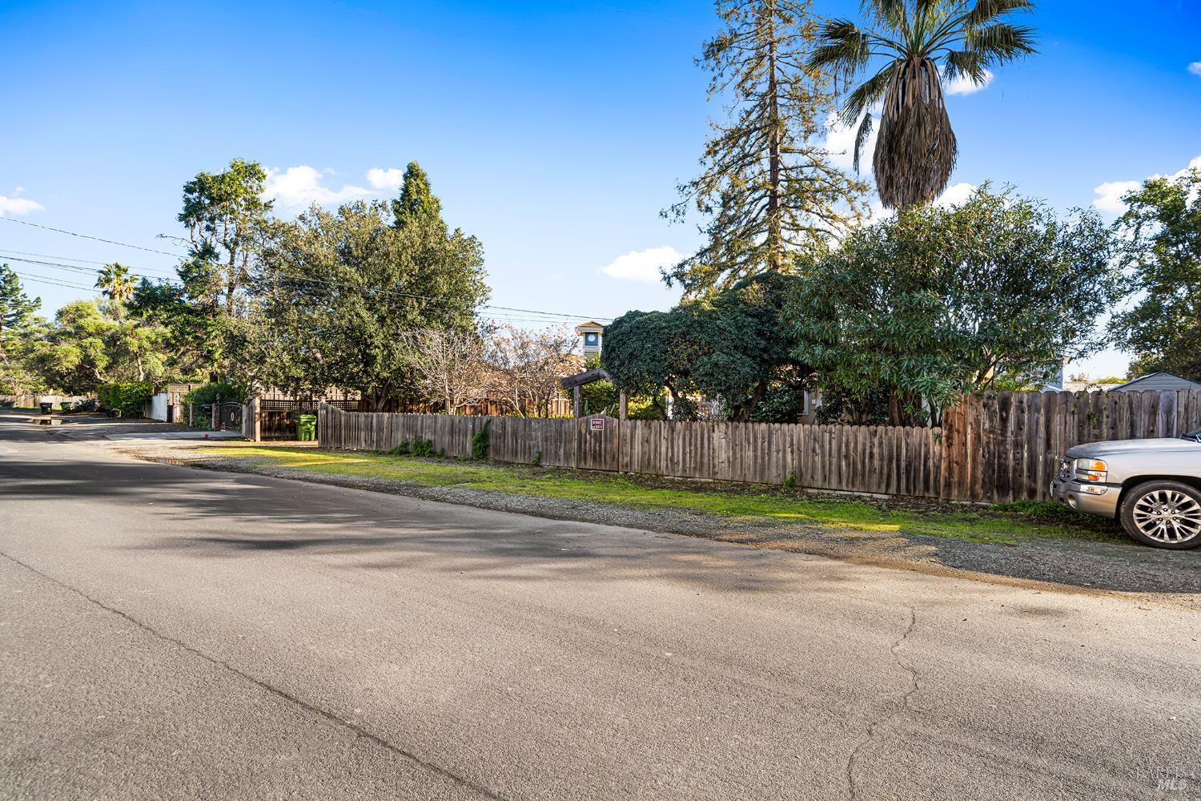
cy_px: 400
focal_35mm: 17
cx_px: 600
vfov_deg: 70.4
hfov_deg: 93.3
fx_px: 567
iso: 100
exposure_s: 1/25
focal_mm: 17
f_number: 8
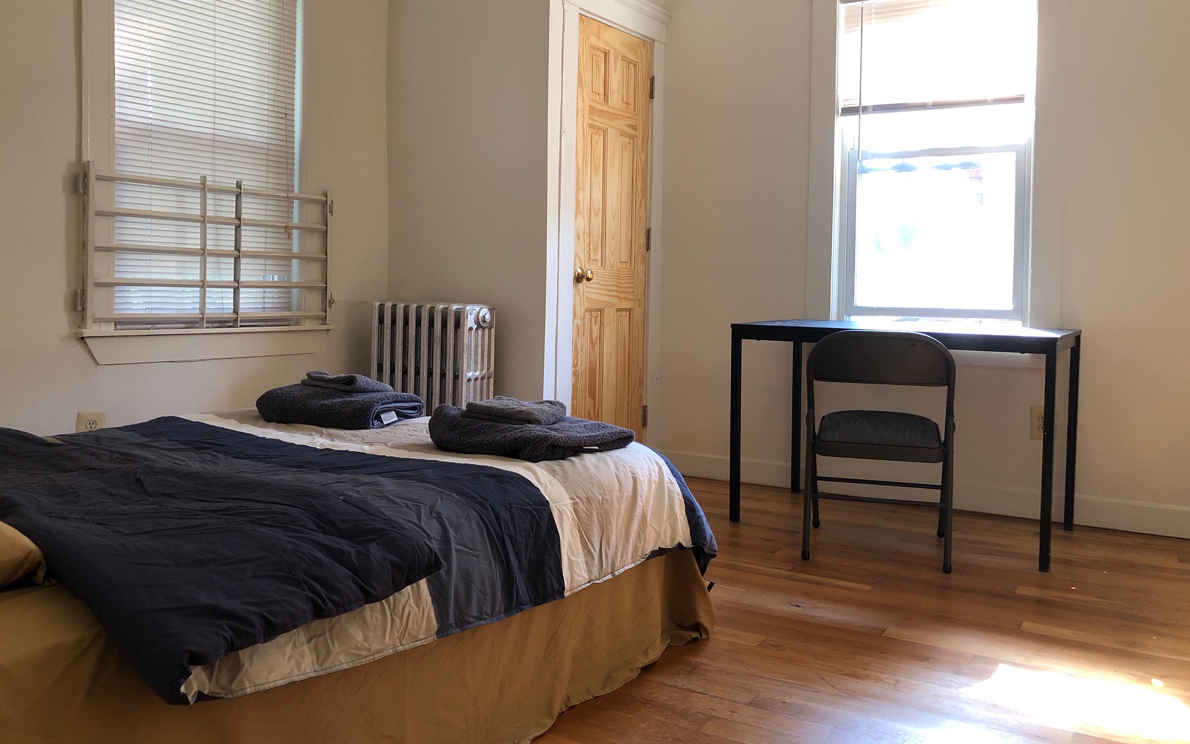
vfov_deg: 41.7
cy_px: 318
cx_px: 598
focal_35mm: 30
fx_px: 973
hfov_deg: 62.9
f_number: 1.8
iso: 40
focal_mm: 3.99
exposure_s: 1/24
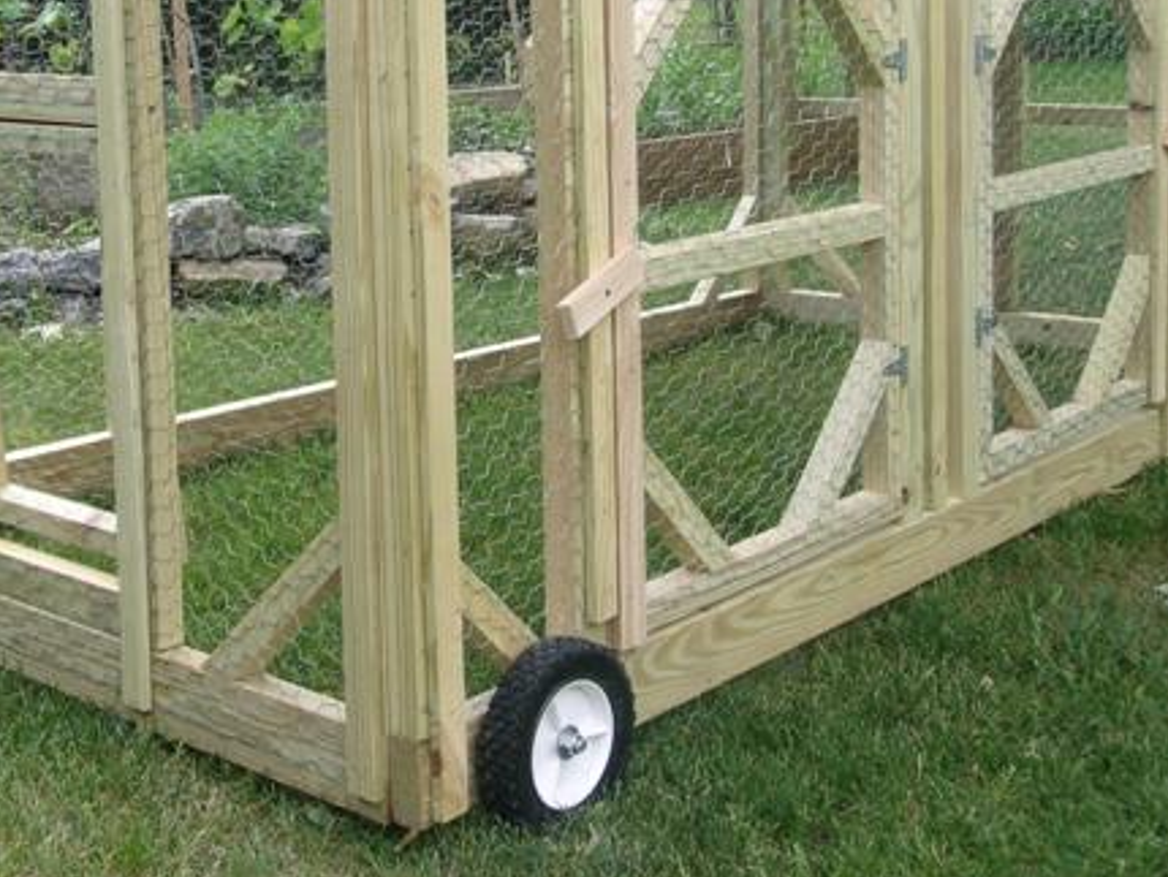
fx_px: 1958
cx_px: 386
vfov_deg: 25.0
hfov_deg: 32.9
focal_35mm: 58
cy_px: 236
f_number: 4.9
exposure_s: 1/96.9
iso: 50
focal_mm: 8
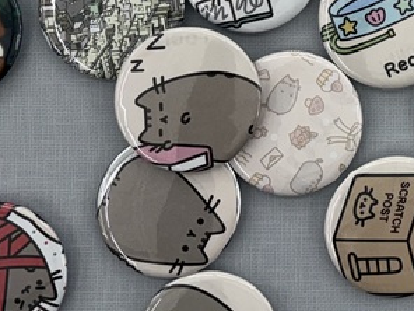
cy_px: -182
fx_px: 1076
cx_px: 470
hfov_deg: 20.6
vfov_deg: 15.0
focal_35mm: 90
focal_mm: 5.96
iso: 64
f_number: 1.6
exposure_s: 1/120
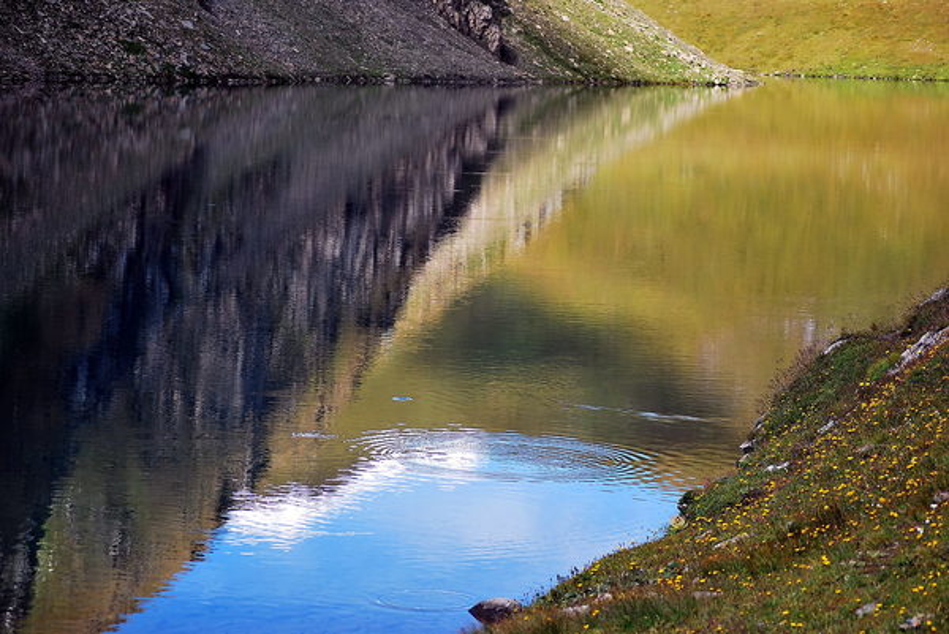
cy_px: 317
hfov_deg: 19.4
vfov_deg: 13.1
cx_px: 474
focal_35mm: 105
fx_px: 2770
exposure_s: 1/320
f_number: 4.2
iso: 100
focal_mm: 70
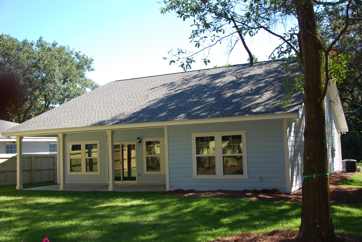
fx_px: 393
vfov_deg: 34.3
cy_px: 121
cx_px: 181
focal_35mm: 39
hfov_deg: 49.5
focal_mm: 26
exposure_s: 1/160
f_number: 4
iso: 100
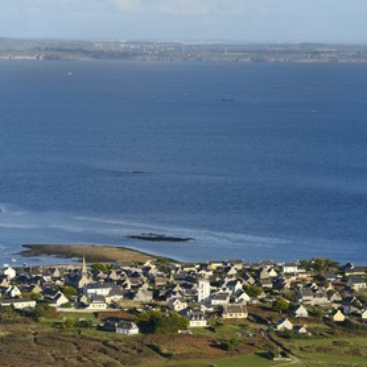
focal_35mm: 161
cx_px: 168
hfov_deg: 10.9
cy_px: 184
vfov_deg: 10.9
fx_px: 1931
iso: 800
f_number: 13
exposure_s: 1/1250
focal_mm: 125
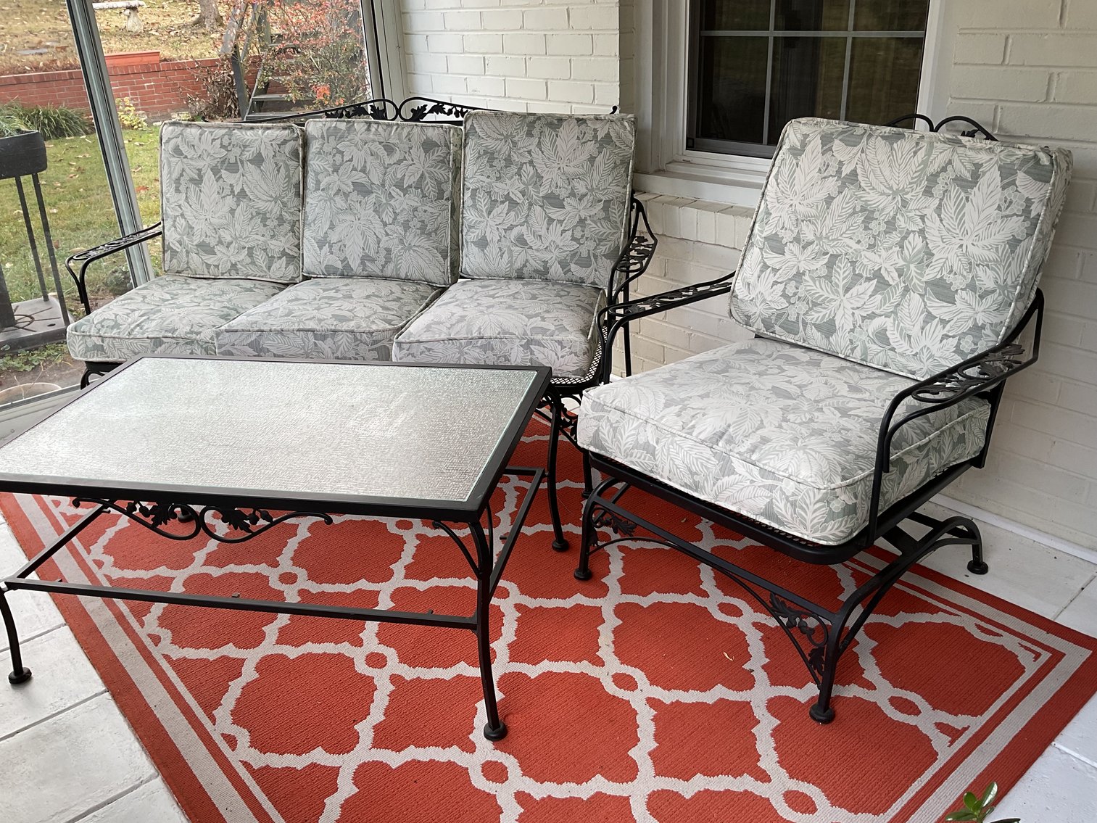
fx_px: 919
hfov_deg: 61.7
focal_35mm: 29
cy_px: 412
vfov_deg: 48.2
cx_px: 548
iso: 25
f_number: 1.8
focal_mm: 3
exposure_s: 1/120
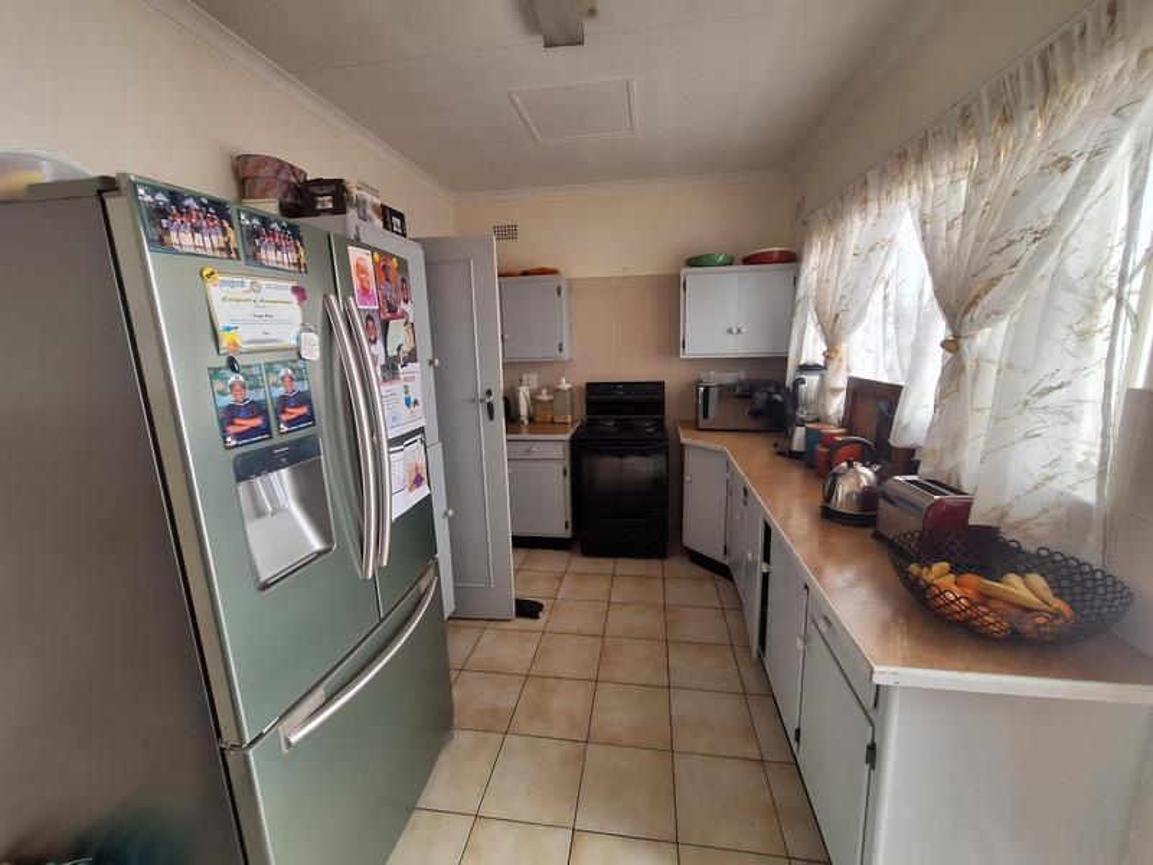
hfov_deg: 106.2
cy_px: 432
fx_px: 433
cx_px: 576
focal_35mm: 13
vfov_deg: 89.9
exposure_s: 1/50
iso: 64
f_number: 2.2
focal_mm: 1.74
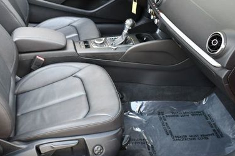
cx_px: 76
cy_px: 43
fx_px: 300
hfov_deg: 42.1
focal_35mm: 46
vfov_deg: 28.8
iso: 500
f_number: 3.5
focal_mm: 18
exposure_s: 1/250
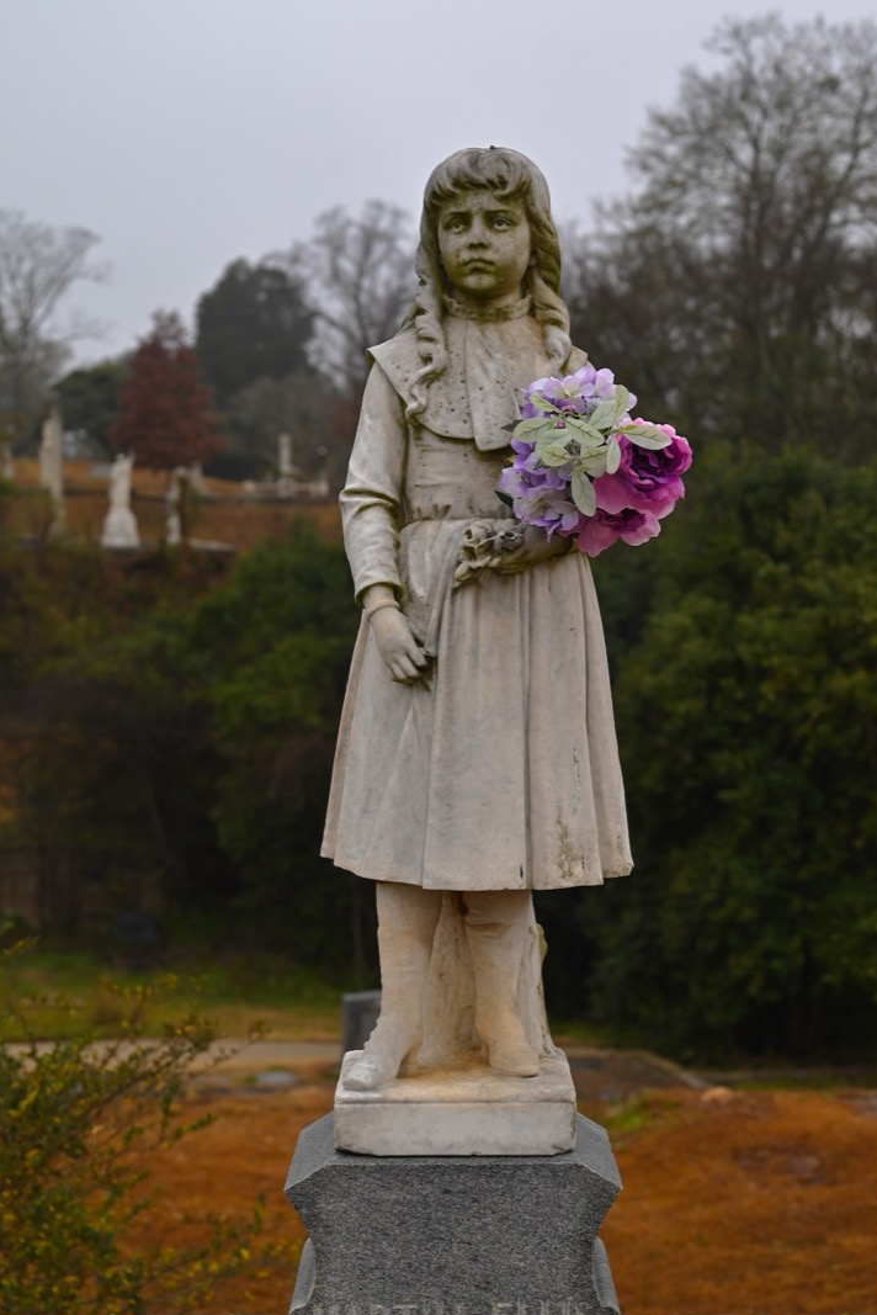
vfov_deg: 33.4
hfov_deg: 22.6
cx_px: 466
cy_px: 720
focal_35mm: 60
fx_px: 2191
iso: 200
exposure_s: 1/250
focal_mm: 50
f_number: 4.5
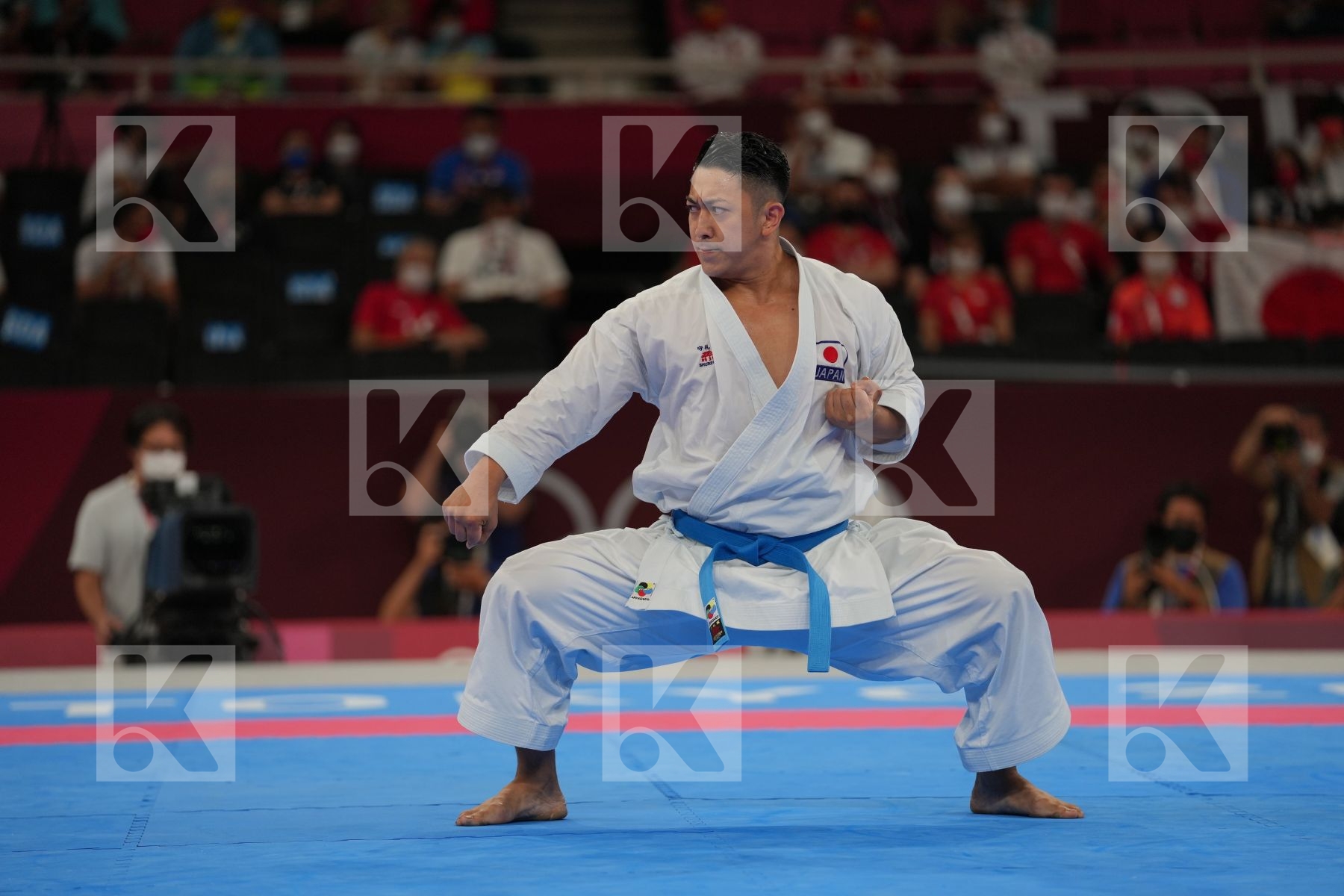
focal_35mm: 174
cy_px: 448
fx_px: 6495
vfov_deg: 7.9
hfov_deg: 11.8
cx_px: 672
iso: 500
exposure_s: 1/1000
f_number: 2.8
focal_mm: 174
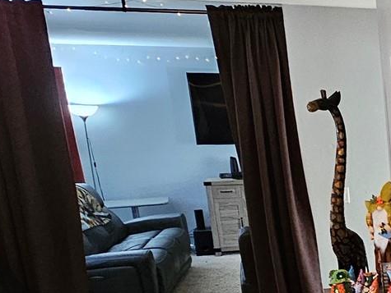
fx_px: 633
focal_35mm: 56
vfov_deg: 25.1
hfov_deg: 25.4
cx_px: 595
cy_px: 282
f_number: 2.2
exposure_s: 1/30
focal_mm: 2.2
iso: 500
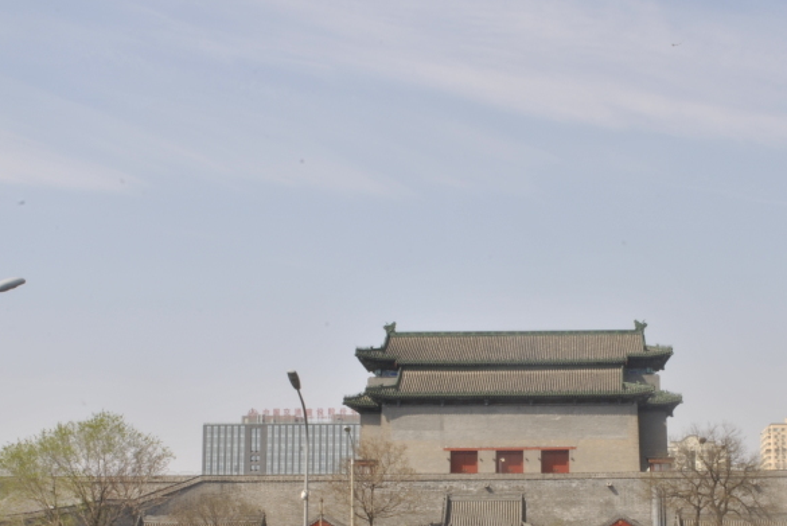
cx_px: 507
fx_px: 1378
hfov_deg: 31.7
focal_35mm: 63
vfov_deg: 21.4
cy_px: 406
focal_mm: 24
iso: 100
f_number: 25
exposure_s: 1/20
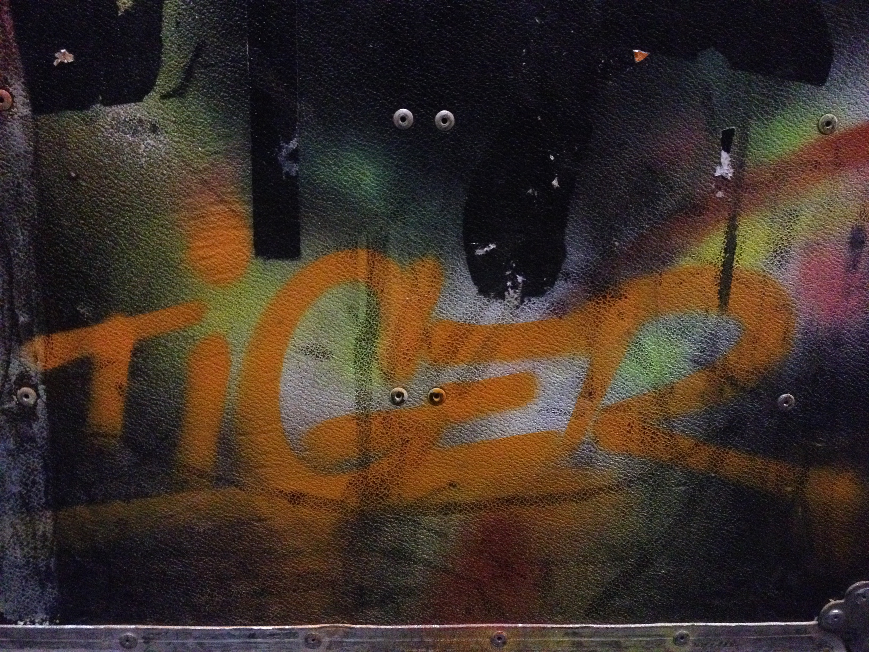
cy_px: 326
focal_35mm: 35
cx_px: 434
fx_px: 879
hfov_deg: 52.6
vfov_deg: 40.7
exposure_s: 1/17
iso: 800
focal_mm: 4.28
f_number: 2.4
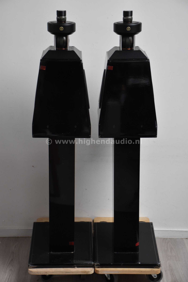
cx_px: 94
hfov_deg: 17.5
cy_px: 141
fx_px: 611
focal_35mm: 78
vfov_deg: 26.0
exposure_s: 1/60
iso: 1250
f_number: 4.8
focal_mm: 52
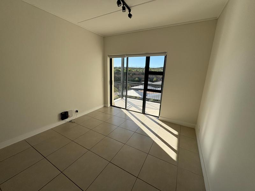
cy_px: 96
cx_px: 128
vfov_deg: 85.7
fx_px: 103
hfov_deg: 102.1
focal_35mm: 14
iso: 50
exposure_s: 1/1370
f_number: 2.2
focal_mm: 2.22
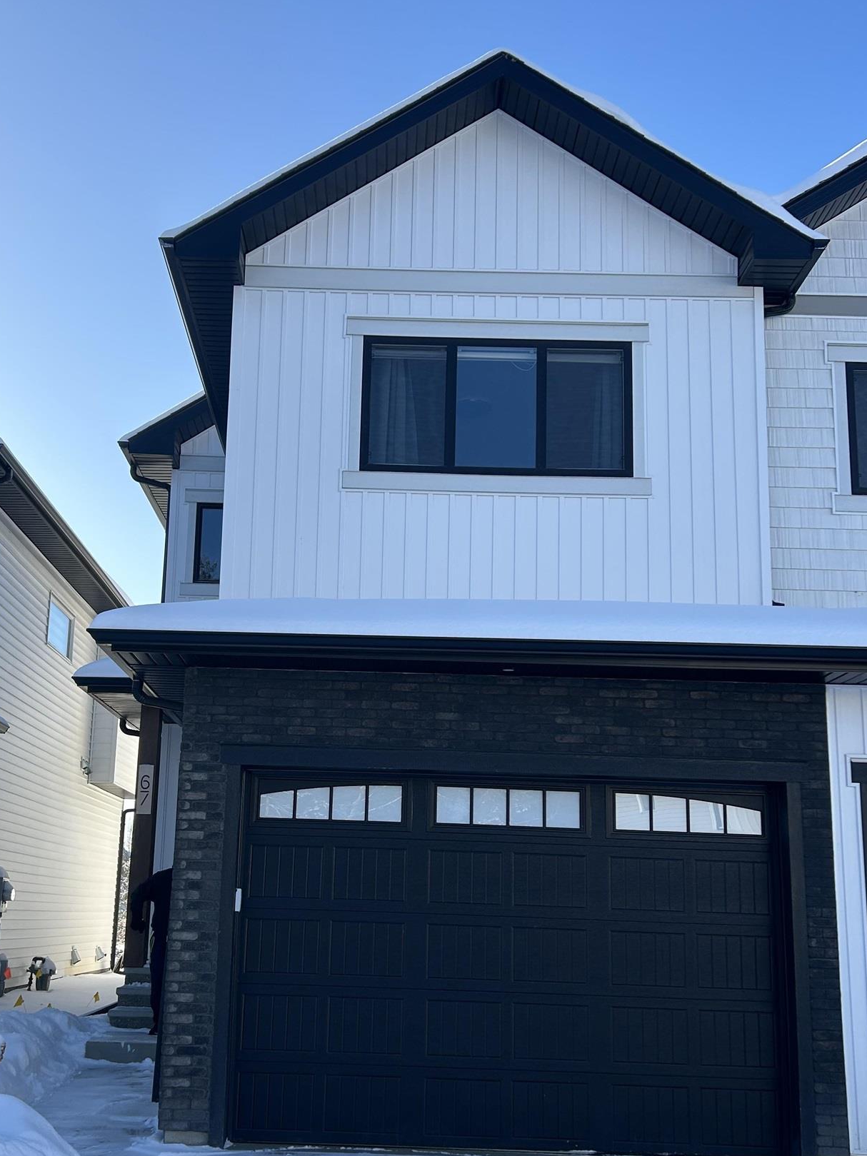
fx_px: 1236
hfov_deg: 38.6
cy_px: 671
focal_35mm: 37
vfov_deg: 49.9
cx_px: 379
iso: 50
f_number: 1.5
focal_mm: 5.7
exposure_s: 1/2208
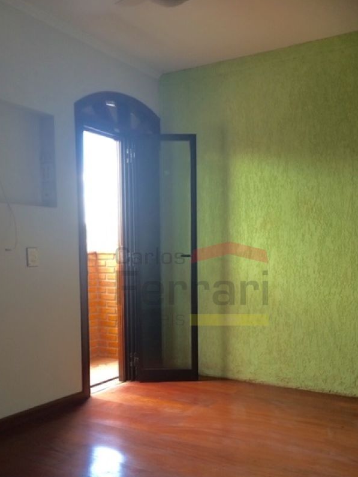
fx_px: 482
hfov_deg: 40.7
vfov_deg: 52.3
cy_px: 284
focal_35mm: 35
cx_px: 192
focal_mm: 4.15
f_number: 2.2
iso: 80
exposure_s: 1/30
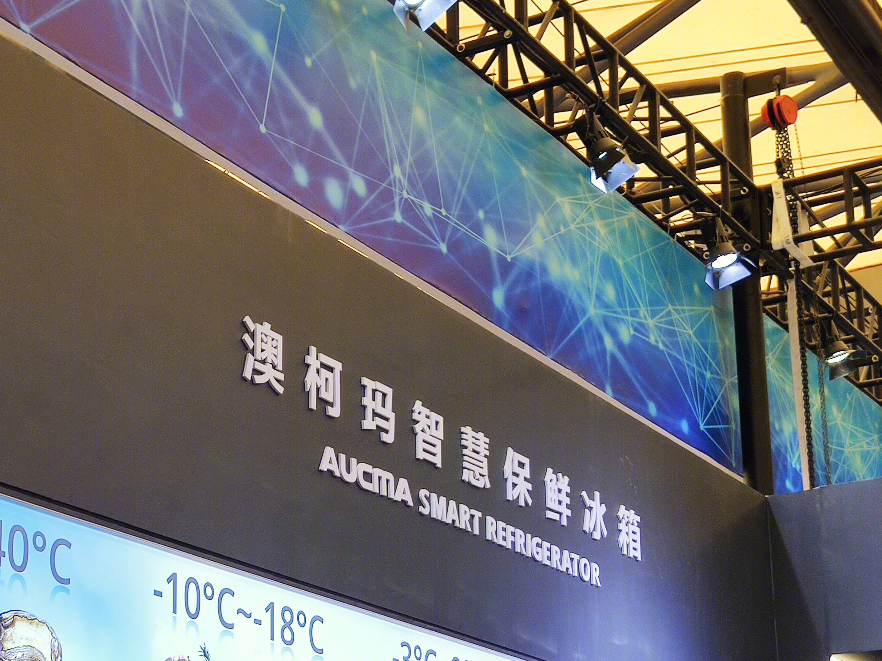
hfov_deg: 27.1
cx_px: 256
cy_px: 536
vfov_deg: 20.5
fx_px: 1809
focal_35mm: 71
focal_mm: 4.75
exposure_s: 1/100
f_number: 1.75
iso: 119
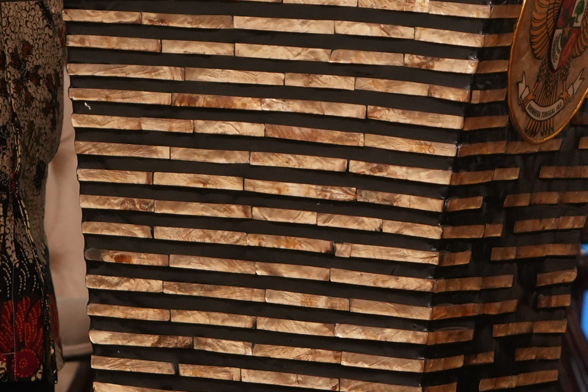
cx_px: 207
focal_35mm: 334
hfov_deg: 6.2
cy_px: -235
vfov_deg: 4.1
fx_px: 5453
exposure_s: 1/160
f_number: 5.6
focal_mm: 101
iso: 1600
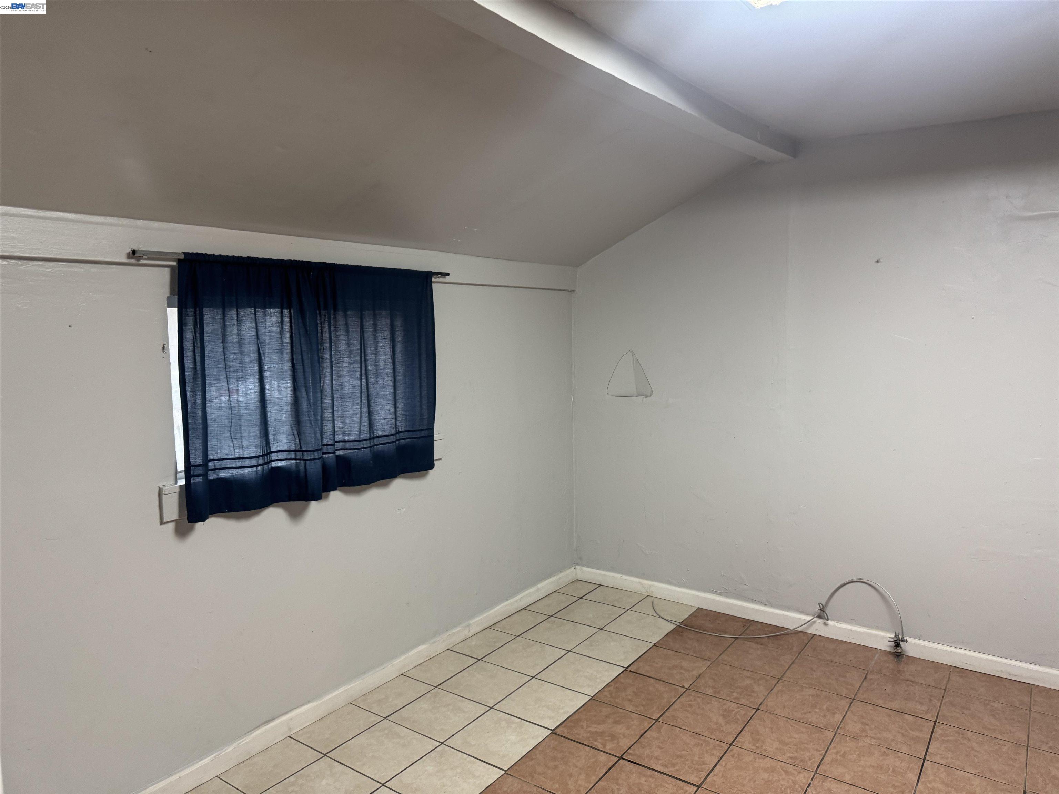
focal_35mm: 24
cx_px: 530
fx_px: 734
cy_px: 397
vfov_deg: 56.8
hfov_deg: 71.6
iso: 200
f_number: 1.78
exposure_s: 1/60
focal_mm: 6.76
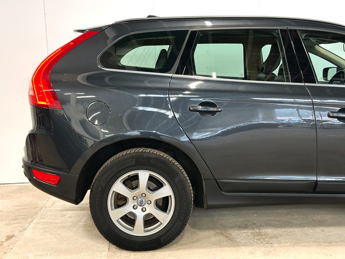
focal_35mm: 48
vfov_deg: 30.3
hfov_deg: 39.7
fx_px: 478
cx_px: 172
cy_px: 130
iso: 320
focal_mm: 6.86
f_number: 1.8
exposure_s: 1/35
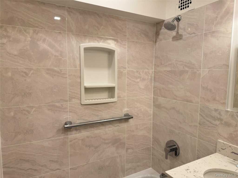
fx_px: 165
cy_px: 89
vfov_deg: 56.8
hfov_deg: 71.6
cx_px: 119
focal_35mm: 24
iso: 125
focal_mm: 6.76
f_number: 1.78
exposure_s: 1/120
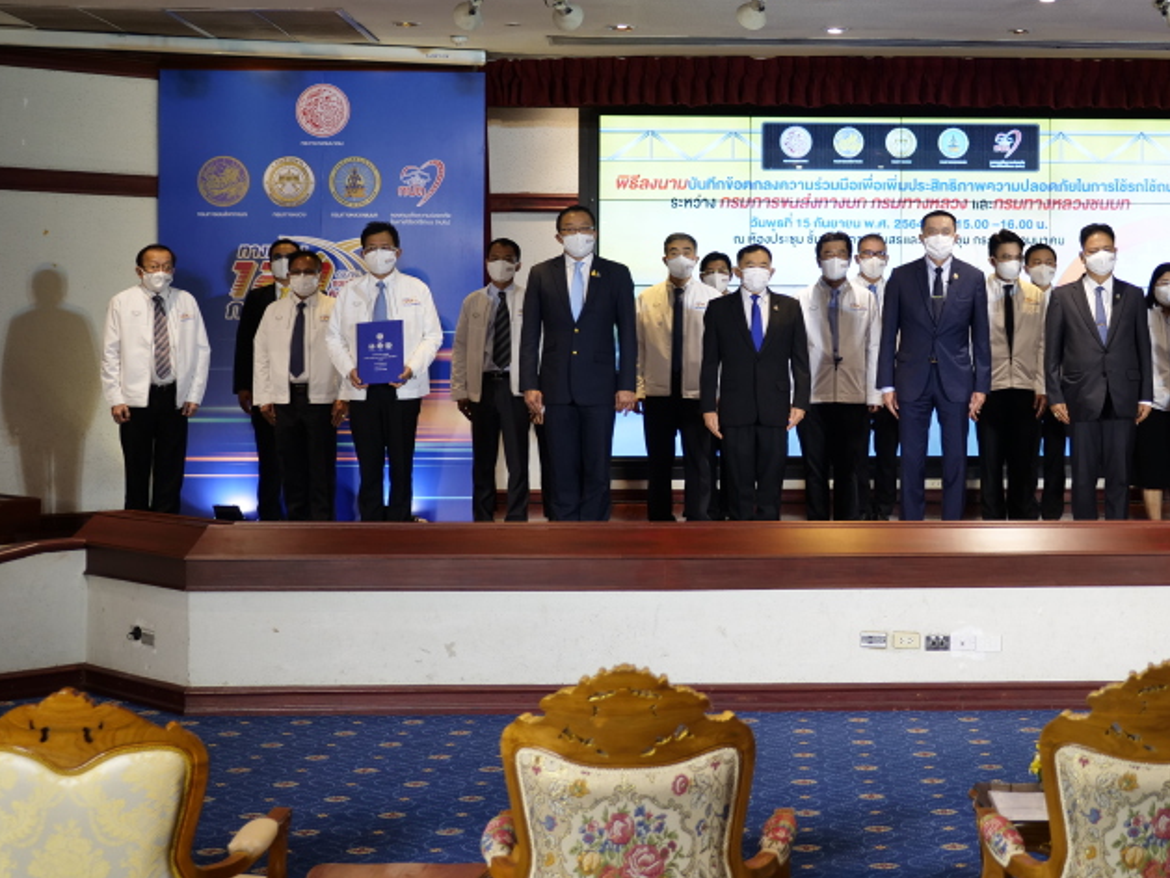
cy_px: 275
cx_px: 880
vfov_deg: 25.1
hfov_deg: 32.6
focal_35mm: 58
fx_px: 1961
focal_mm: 19
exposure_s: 1/100
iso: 200
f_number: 1.7
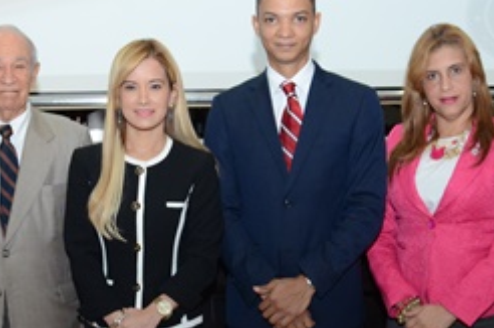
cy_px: 263
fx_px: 936
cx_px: 143
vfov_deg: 19.6
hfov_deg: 29.2
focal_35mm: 68
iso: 1000
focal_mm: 17
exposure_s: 1/60
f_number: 4
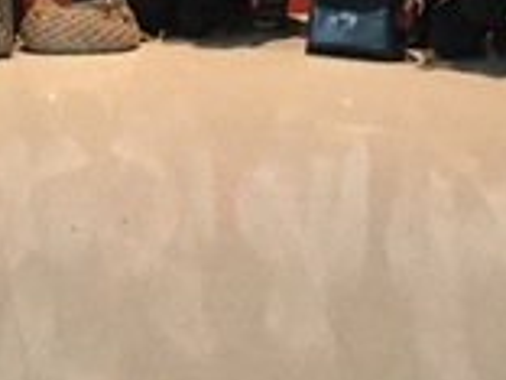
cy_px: -218
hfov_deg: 12.9
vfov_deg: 9.4
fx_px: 2236
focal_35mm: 153
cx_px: 123
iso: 250
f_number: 2.4
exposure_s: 1/33
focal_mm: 3.3
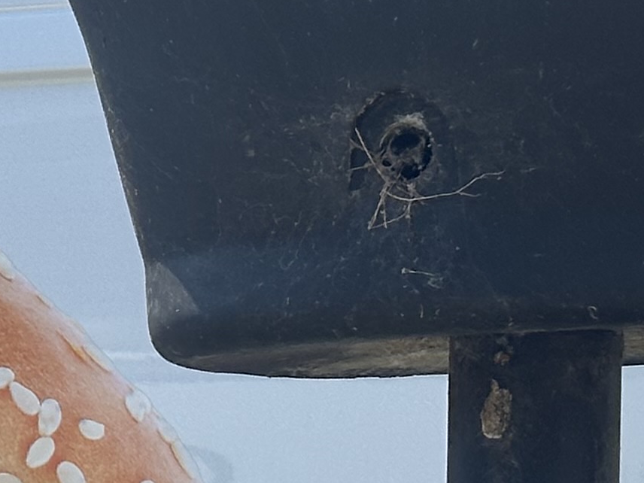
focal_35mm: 226
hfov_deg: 8.3
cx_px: -679
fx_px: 4205
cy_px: 803
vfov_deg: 6.5
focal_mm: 6.86
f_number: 1.78
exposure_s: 1/2114
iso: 64
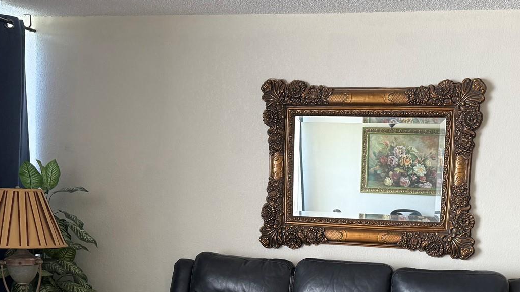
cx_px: 333
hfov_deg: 39.5
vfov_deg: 22.3
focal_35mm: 52
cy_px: 279
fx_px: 717
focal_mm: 6.76
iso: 200
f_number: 1.78
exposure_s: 1/121
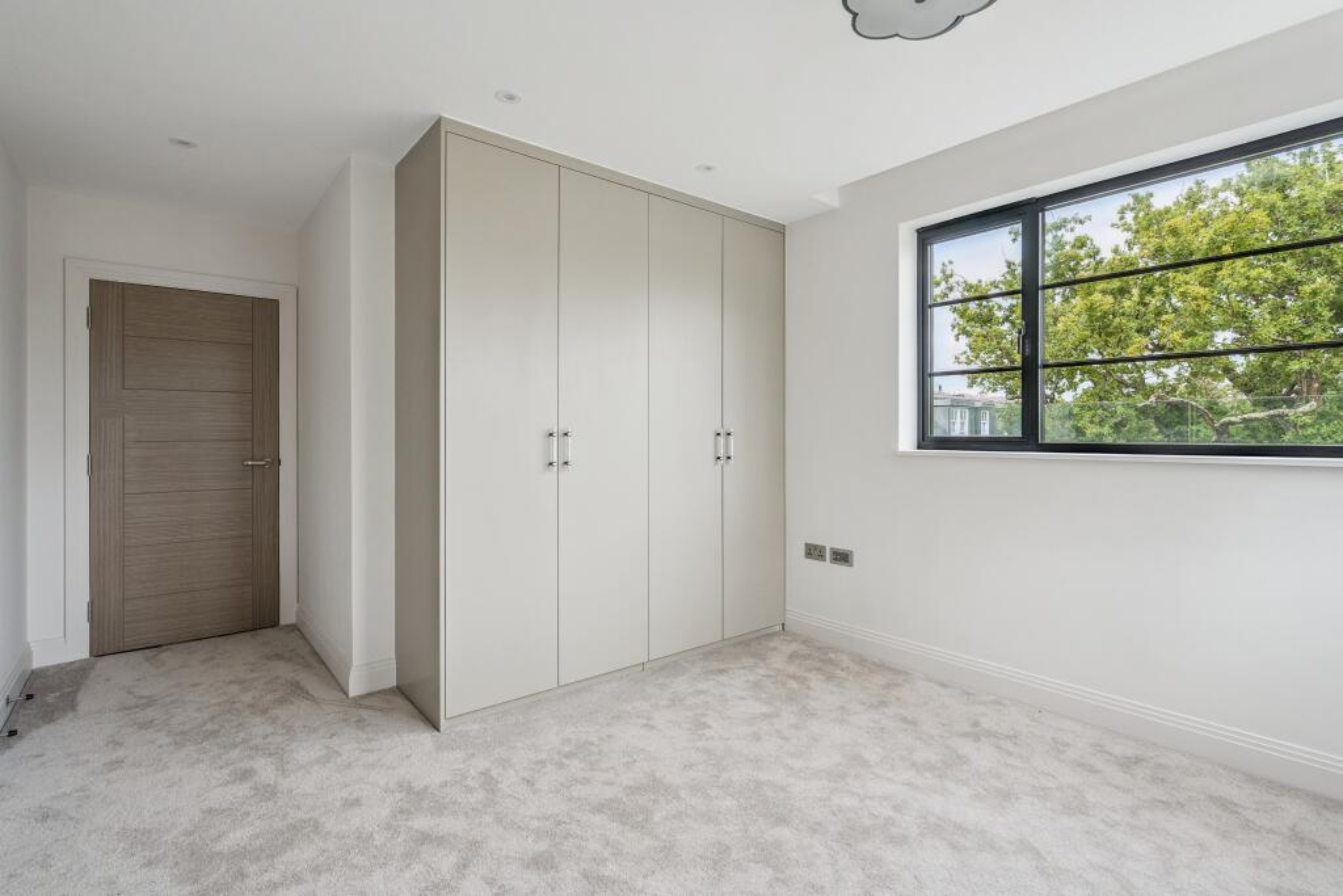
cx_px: 672
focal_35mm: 16
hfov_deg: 96.7
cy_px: 448
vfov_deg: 73.8
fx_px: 597
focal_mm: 16
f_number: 5.6
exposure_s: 1/60
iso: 640
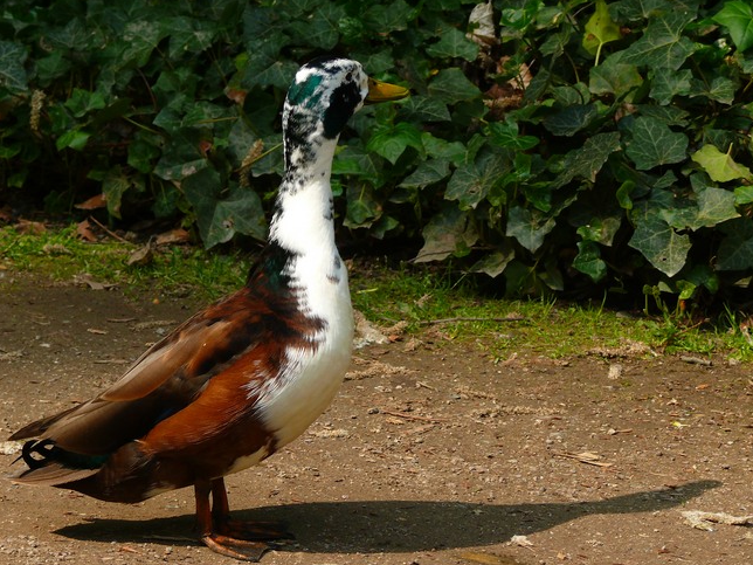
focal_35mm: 163
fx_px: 3546
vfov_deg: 9.1
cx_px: 357
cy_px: 277
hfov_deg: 12.1
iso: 100
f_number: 4
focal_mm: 29.7
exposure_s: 1/125
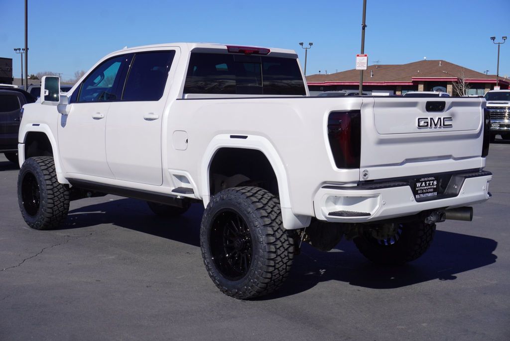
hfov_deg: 39.9
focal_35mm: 50
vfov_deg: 27.3
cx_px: 255
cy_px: 170
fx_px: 702
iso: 100
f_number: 9
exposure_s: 1/400
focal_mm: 33
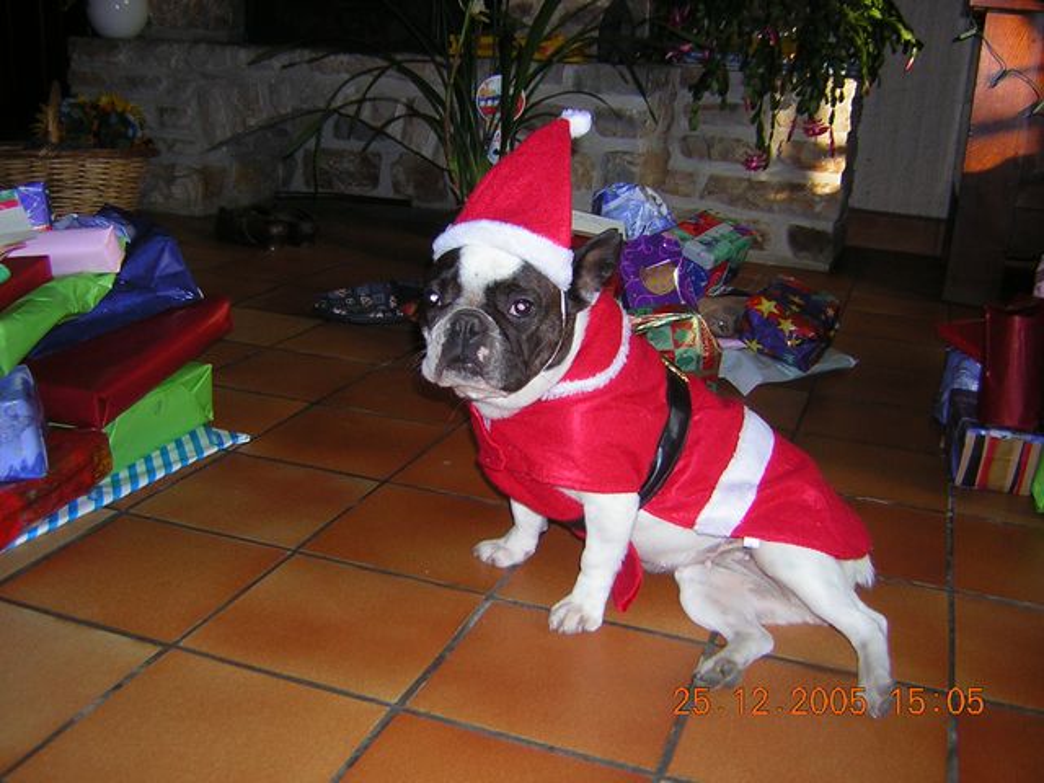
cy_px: 392
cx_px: 522
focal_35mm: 36
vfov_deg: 39.7
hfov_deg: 51.4
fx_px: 1086
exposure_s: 1/60.1
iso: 50
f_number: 2.6
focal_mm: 4.7
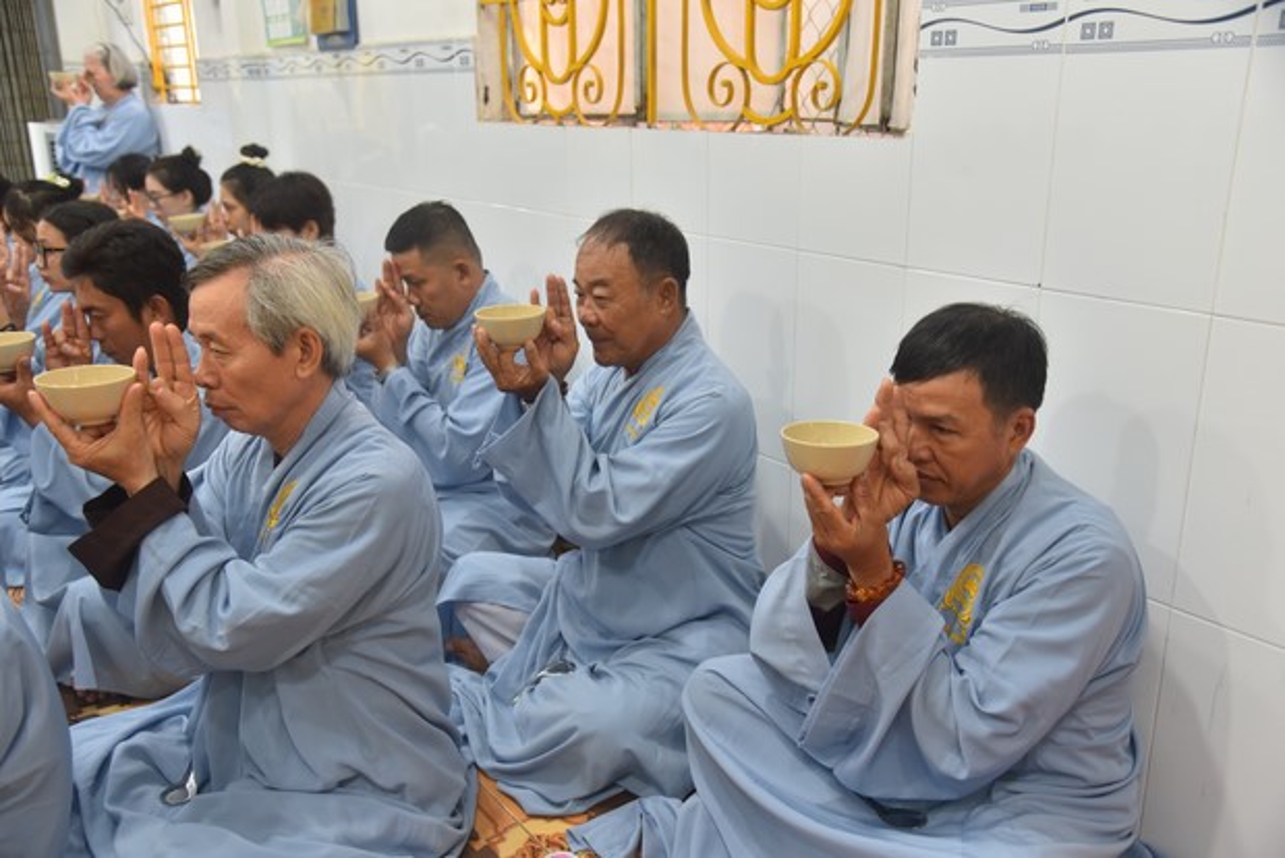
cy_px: 429
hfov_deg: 58.7
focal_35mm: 32
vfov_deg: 41.2
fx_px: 1143
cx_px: 642
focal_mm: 32
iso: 560
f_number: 4
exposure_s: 1/60
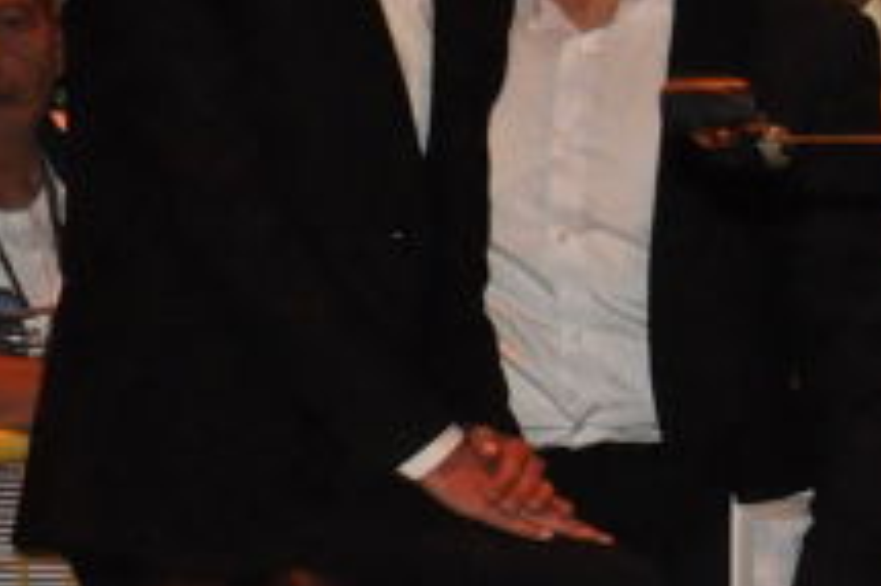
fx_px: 6113
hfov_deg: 7.4
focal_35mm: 250
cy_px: 229
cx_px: 2455
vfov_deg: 5.5
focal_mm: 28
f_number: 5
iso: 1600
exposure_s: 1/60
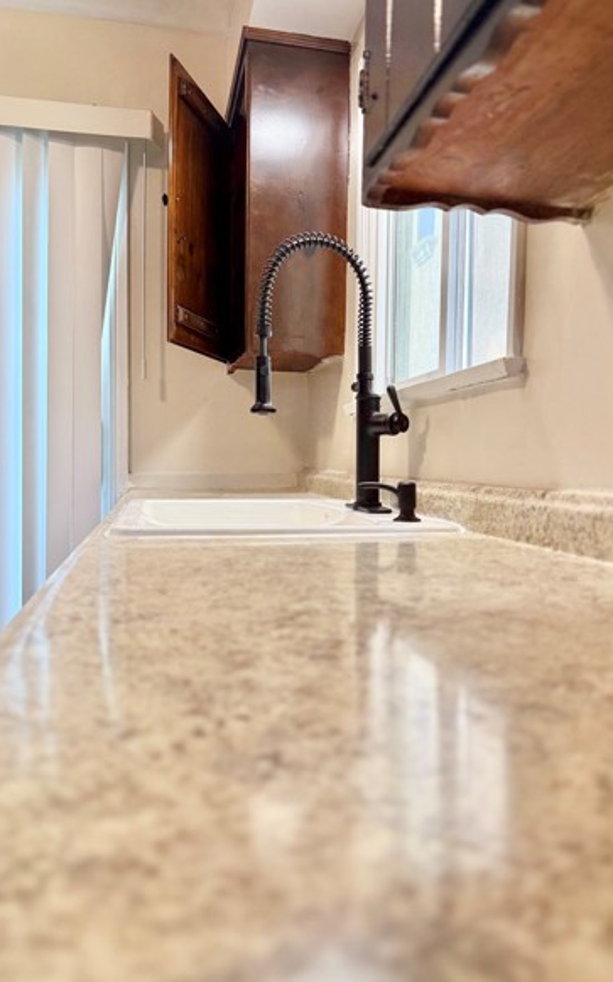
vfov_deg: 66.5
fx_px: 749
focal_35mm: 28
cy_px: 487
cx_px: 348
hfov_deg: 44.4
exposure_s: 1/120
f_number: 1.78
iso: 160
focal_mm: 6.76
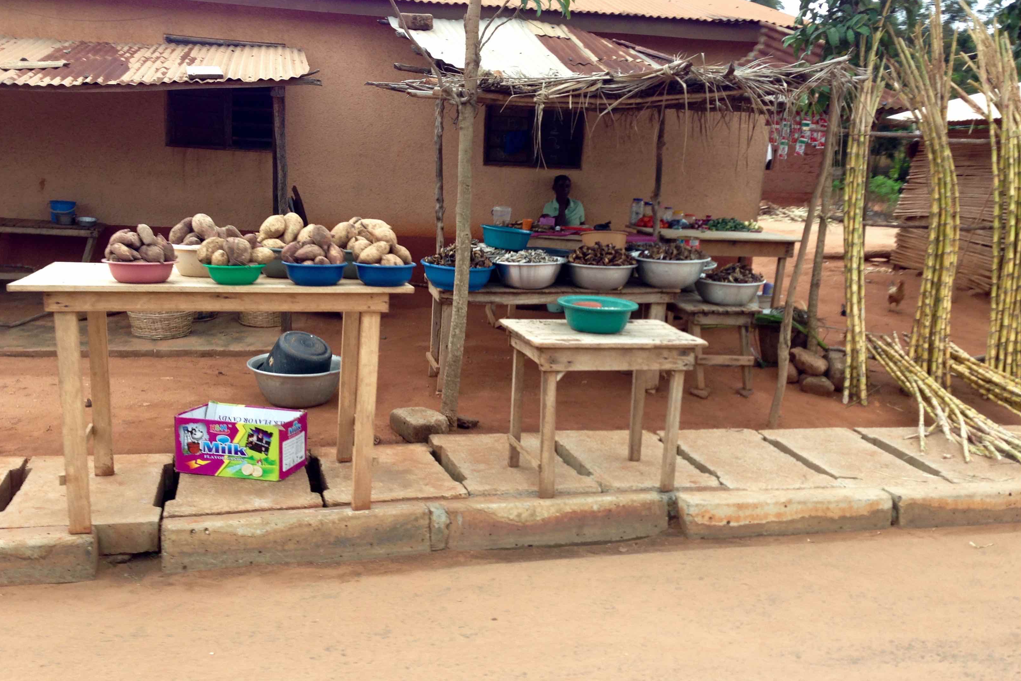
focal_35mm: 35
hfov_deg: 54.4
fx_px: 993
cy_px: 318
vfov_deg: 37.8
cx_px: 504
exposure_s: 1/203
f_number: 2.4
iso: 50
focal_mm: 4.12
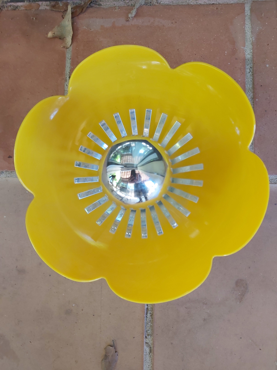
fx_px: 277
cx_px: 138
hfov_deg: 53.1
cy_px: 185
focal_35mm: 26
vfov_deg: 67.3
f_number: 1.7
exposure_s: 1/50
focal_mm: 3.92
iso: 80
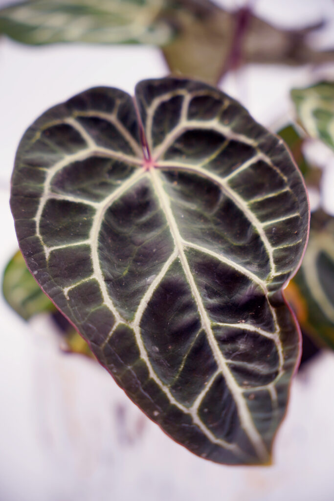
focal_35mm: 70
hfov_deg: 19.5
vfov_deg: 28.8
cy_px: 250
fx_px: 974
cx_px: 167
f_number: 2.8
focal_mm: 70
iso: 100
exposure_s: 1/200
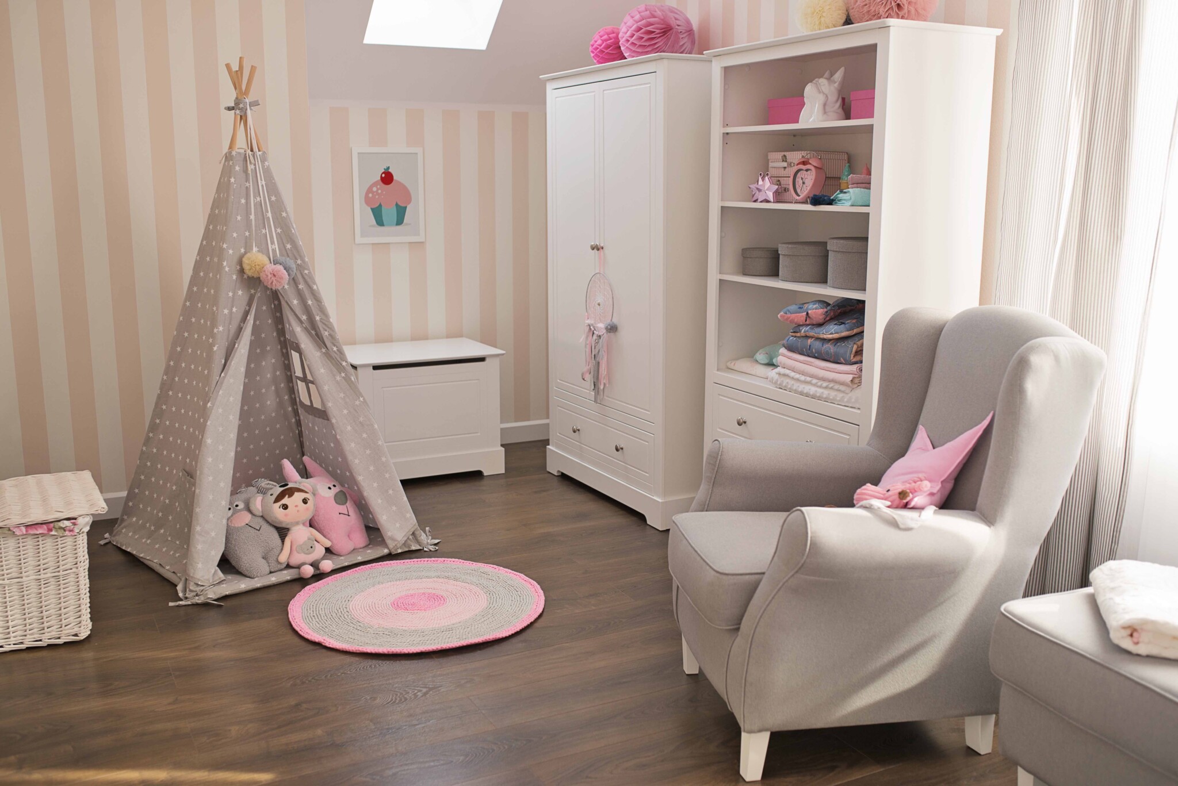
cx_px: 589
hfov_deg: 54.4
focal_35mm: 35
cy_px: 393
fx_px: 1146
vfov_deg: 37.9
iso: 250
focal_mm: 35
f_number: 3.2
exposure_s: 1/125
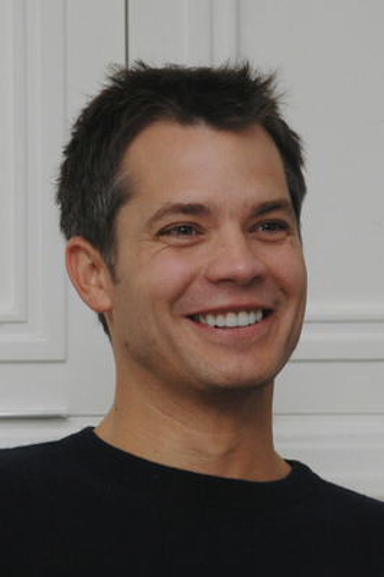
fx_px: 3486
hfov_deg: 6.3
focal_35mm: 218
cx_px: 192
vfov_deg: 9.5
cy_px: 288
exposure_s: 1/320
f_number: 11
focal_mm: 145
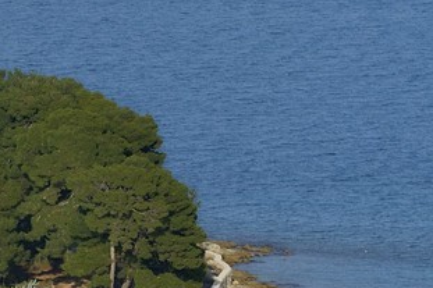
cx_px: -635
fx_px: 7429
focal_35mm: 618
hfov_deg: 3.3
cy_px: 93
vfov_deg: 2.2
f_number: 10
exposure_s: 1/250
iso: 200
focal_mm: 120
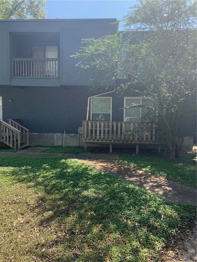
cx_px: 98
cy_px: 131
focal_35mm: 26
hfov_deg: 53.0
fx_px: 197
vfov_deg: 67.3
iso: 25
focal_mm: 4.25
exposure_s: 1/512
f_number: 1.8
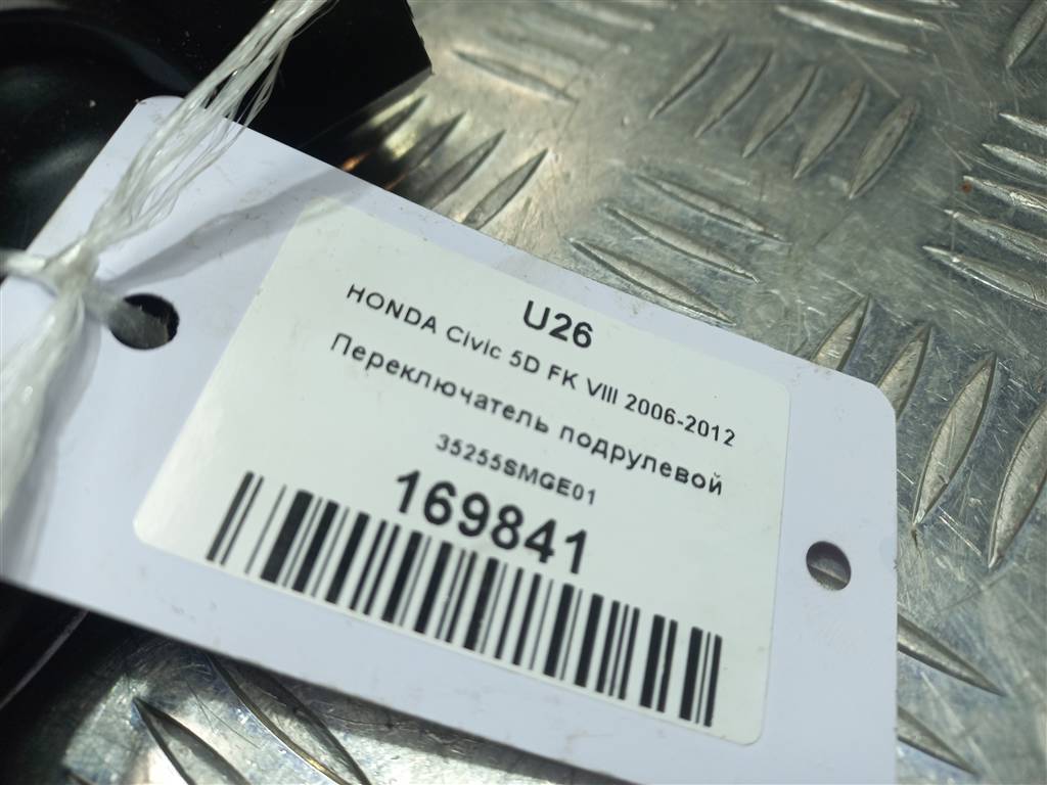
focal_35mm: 25
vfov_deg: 54.9
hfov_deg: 69.4
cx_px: 524
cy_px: 392
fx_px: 756
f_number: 1.8
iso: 40
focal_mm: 4.6
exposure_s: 1/100
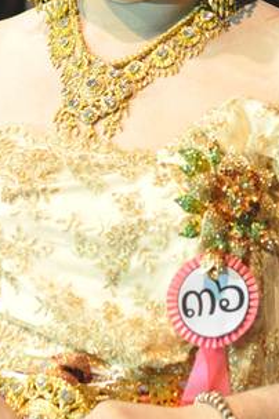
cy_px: 59
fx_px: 1946
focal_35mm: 167
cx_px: 157
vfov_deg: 12.2
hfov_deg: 8.2
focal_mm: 50
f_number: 2.5
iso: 2500
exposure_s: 1/200
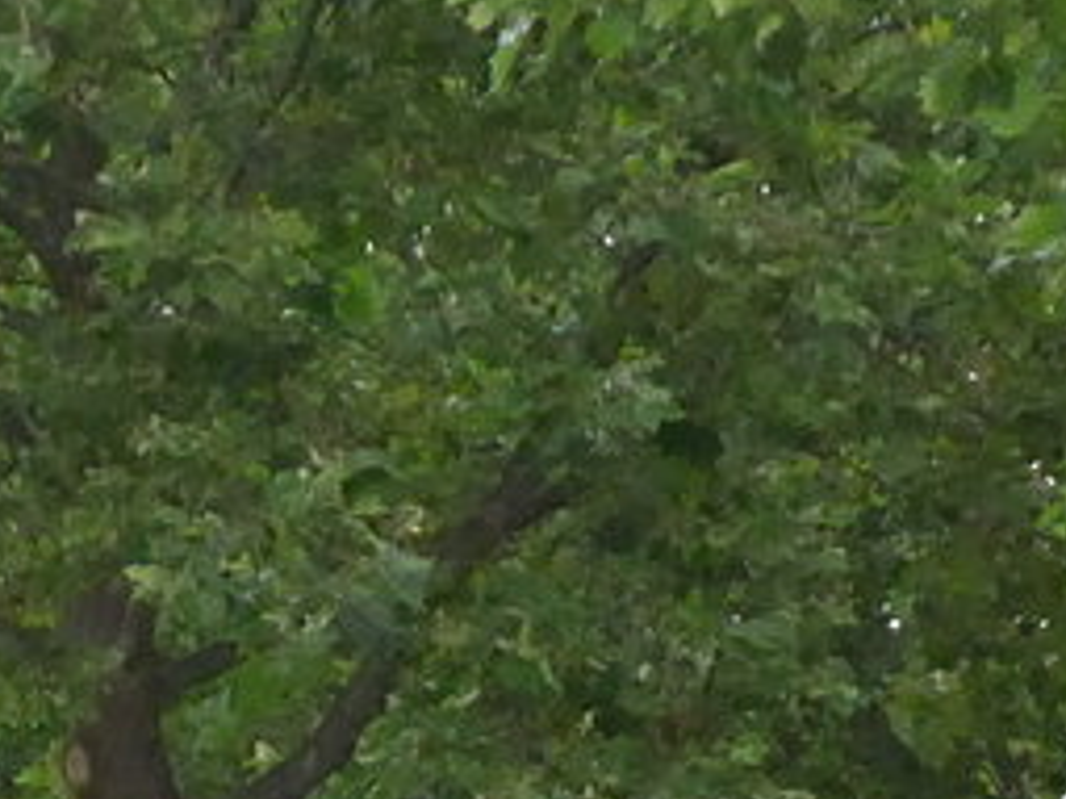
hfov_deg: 5.3
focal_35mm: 377
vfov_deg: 3.9
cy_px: 1573
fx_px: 11604
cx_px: 117
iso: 800
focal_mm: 16
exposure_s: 1/320
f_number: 4.4
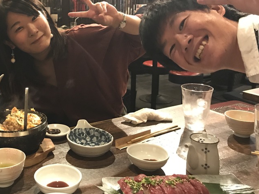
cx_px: 55
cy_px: 46
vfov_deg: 31.6
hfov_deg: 40.5
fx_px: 337
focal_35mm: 45
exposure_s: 1/6
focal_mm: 3.99
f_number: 1.8
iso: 100
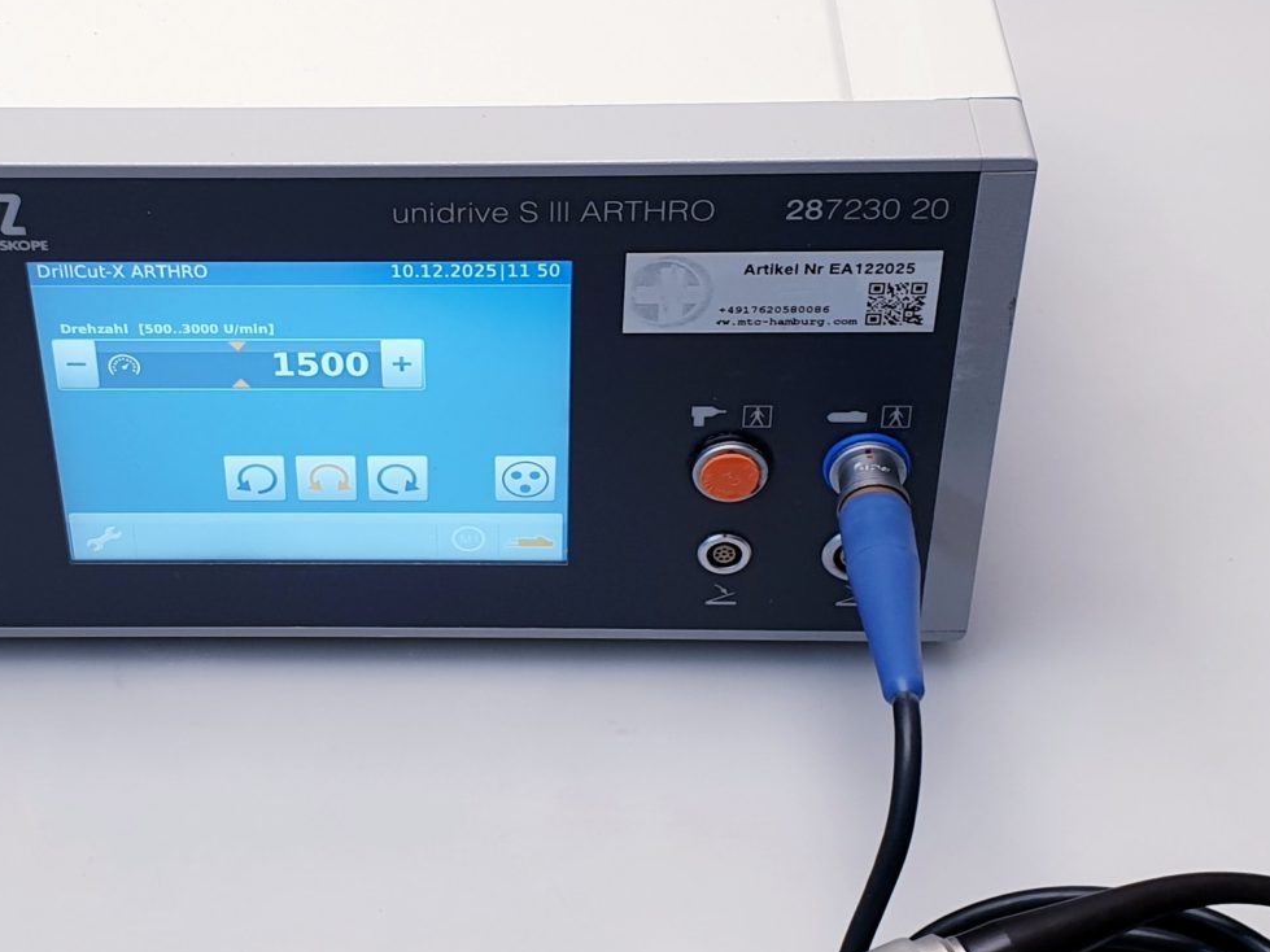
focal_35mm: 68
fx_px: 2494
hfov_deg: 28.3
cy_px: 441
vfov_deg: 21.6
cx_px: 376
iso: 50
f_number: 2.4
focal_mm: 4.3
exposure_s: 1/50
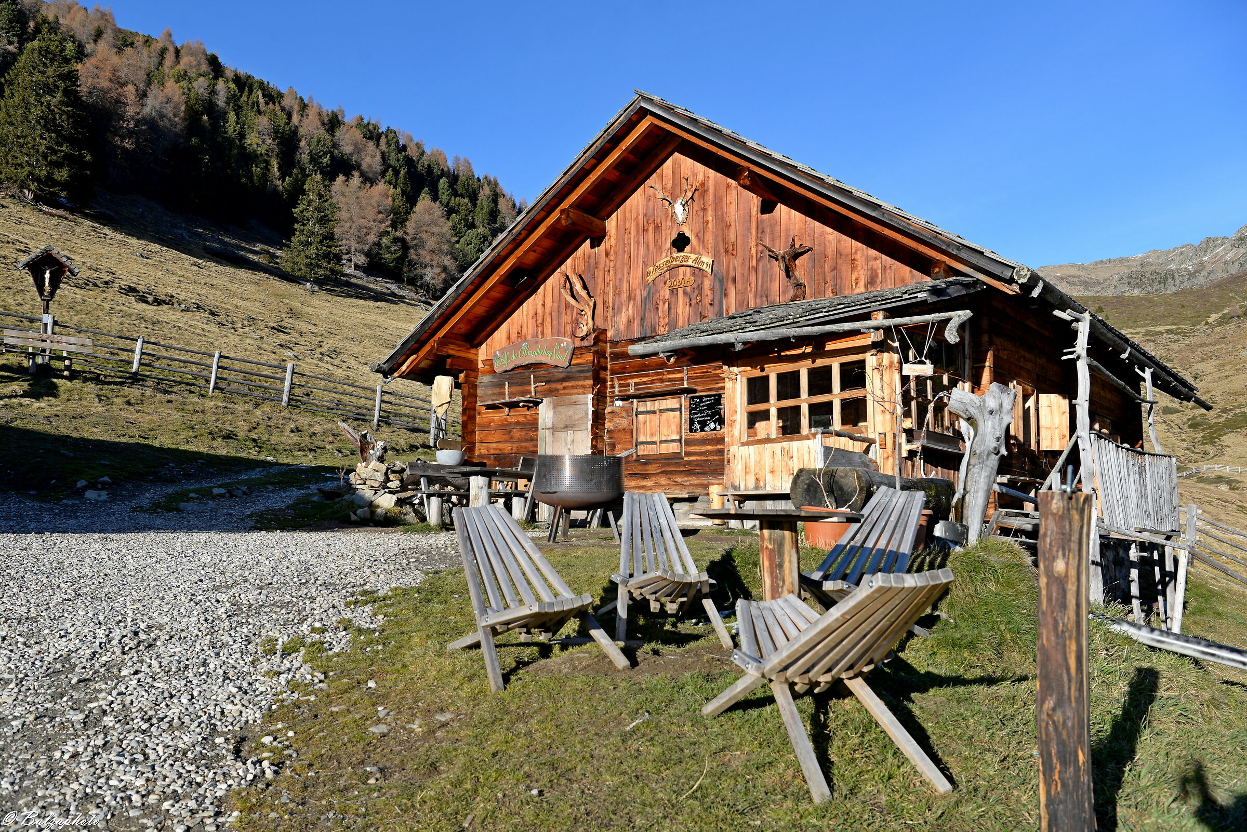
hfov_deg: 58.7
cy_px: 416
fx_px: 1109
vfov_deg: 41.1
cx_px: 624
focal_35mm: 32
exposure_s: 1/320
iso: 100
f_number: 7.1
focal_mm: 32
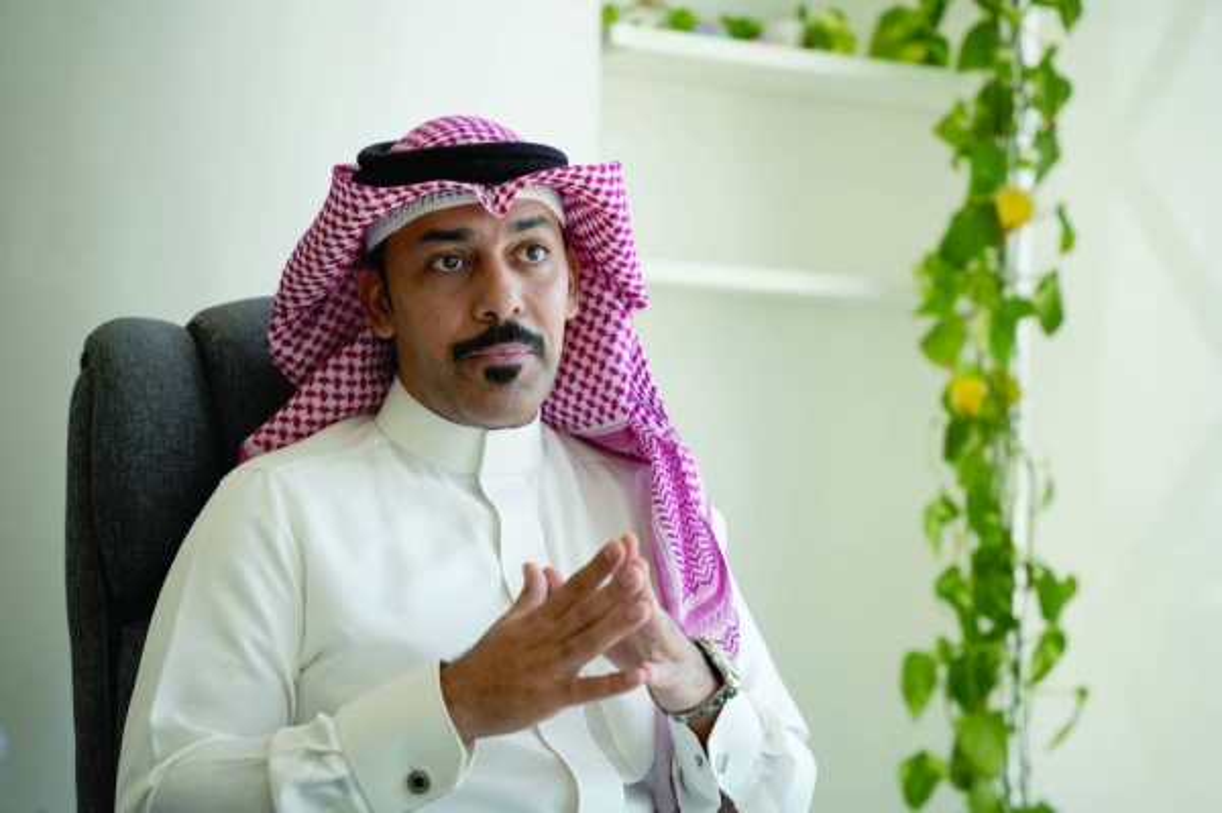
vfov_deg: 19.4
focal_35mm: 70
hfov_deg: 28.9
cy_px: 406
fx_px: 2374
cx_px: 611
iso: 250
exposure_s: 1/200
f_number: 2.8
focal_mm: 70
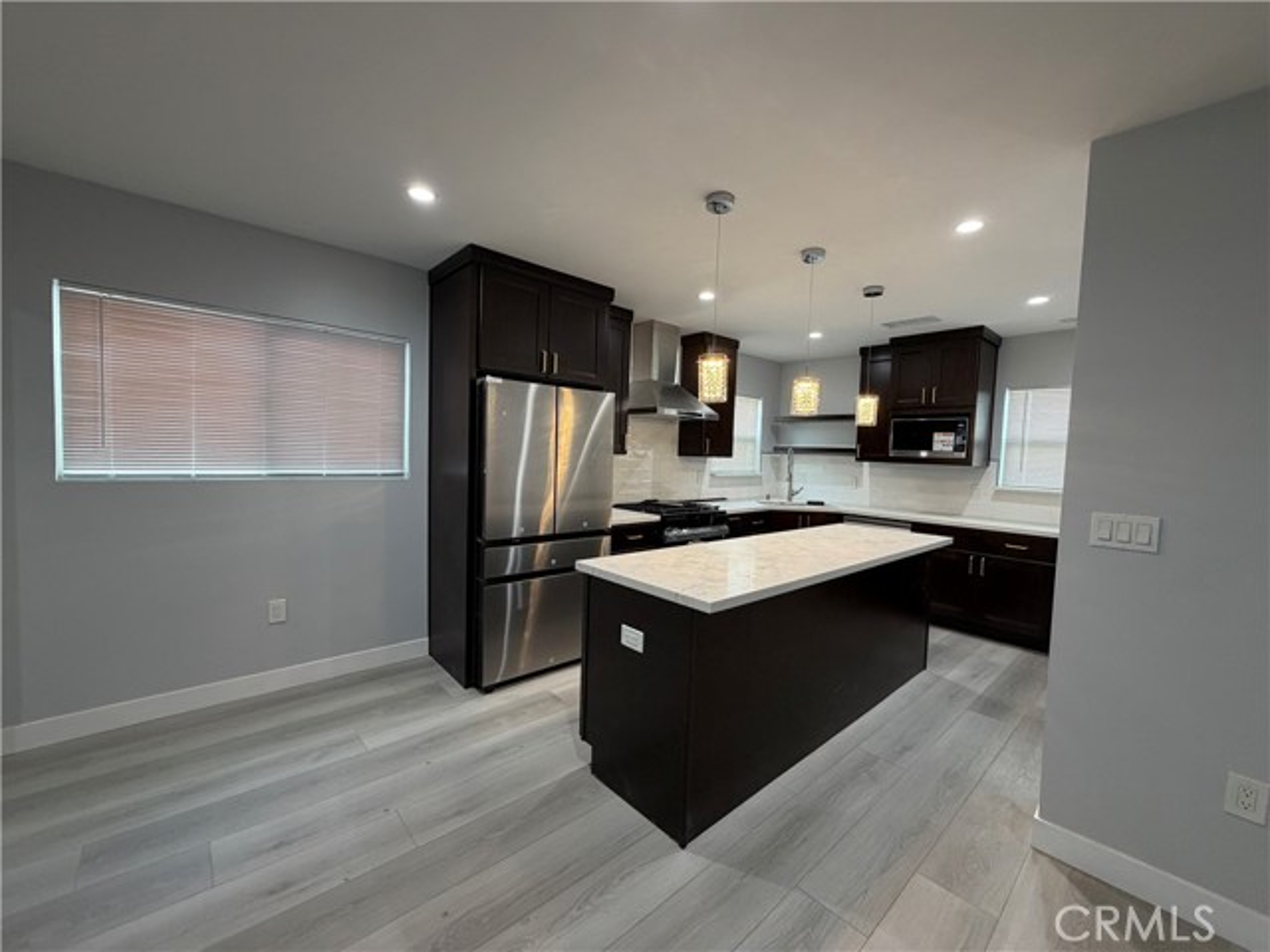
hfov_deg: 102.1
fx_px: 514
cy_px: 476
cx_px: 635
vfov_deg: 85.7
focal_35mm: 14
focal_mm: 2.22
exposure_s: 1/60
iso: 160
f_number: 2.2
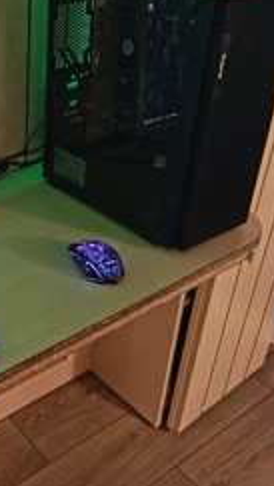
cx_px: -14
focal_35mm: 43
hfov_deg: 26.0
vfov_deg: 47.3
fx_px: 554
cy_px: 228
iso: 4042
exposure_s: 1/33.3
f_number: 1.75
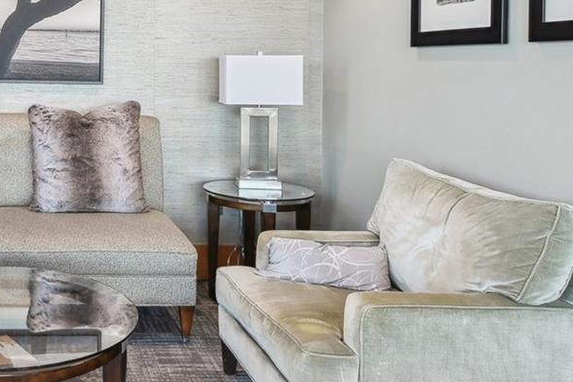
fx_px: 637
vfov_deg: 32.0
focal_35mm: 40
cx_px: 20
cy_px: 50
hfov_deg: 42.8
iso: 100
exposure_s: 1/13
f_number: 7.1
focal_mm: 10
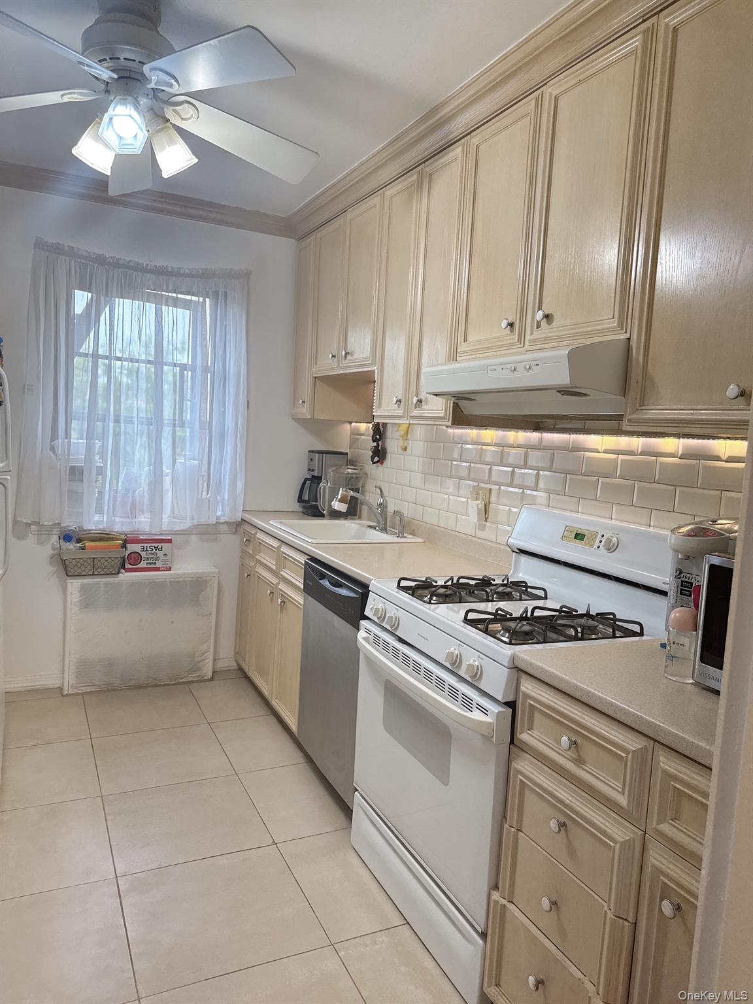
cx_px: 376
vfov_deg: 71.6
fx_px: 696
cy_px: 502
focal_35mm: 24
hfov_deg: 56.8
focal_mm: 6.76
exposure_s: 1/120
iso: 125
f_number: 1.78
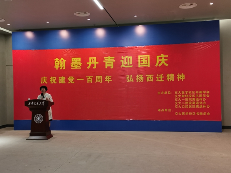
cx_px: 116
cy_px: 86
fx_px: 260
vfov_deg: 36.8
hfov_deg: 47.9
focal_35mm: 39
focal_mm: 5.56
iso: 200
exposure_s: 1/100
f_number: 1.6
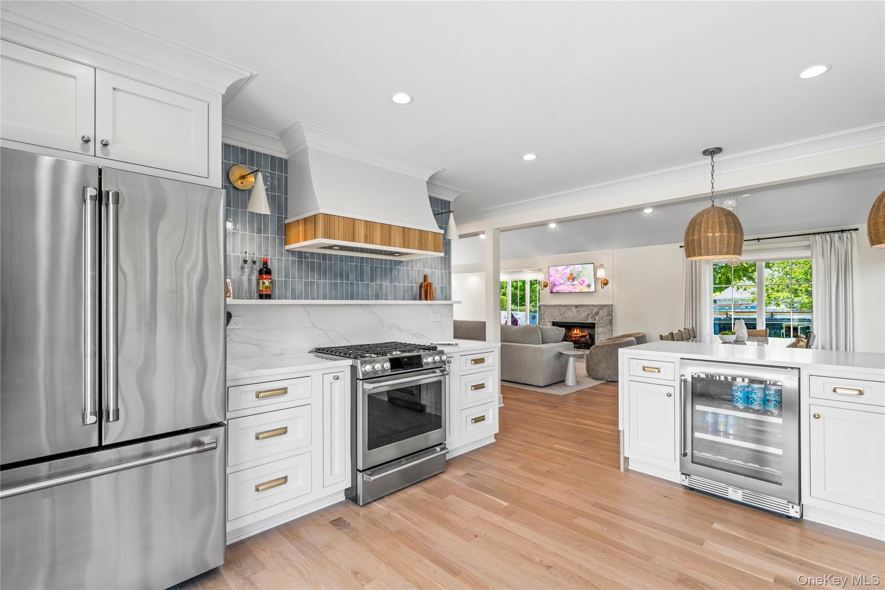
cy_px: 295
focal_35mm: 16
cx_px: 442
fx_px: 393
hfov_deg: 96.7
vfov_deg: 73.7
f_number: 5
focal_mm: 16
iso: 100
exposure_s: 1/80
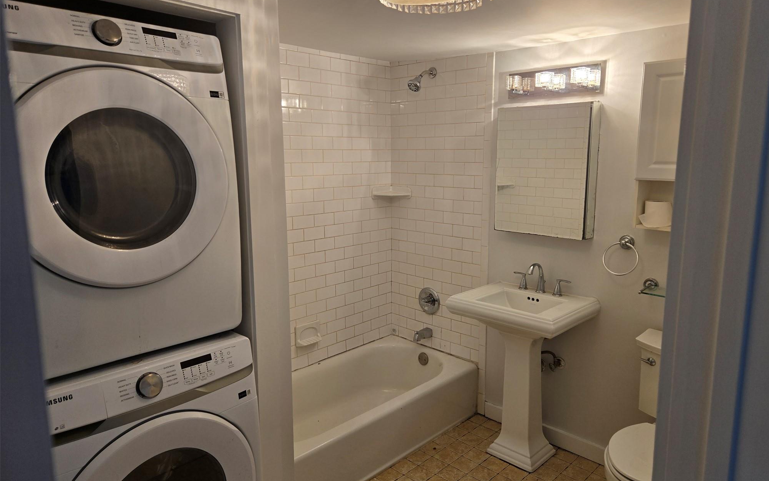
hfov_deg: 72.5
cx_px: 394
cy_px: 241
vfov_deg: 49.3
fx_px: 524
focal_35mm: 25
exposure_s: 1/120
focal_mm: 5.4
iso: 64
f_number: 1.8
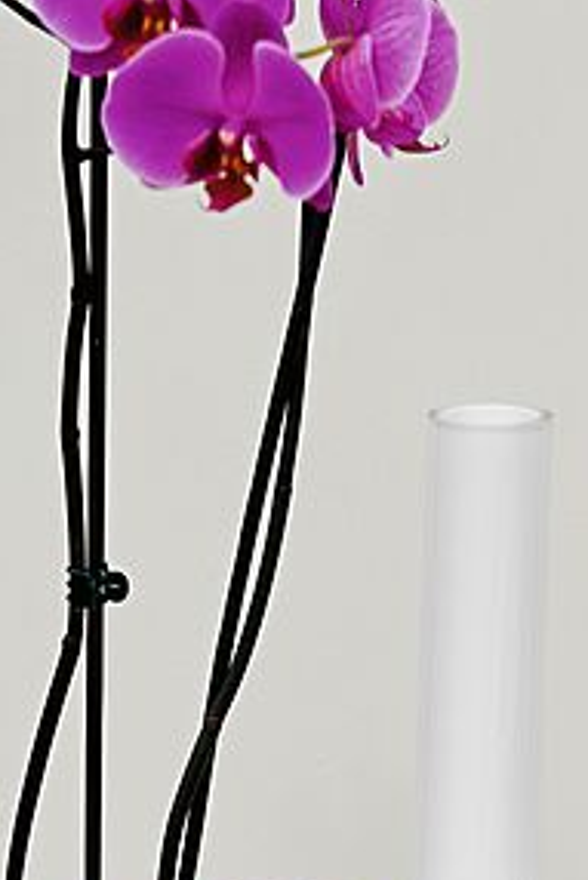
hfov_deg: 7.6
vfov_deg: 11.1
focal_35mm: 182
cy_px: 1029
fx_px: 4453
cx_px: 199
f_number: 5.6
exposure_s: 1/1600
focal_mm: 60
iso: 400
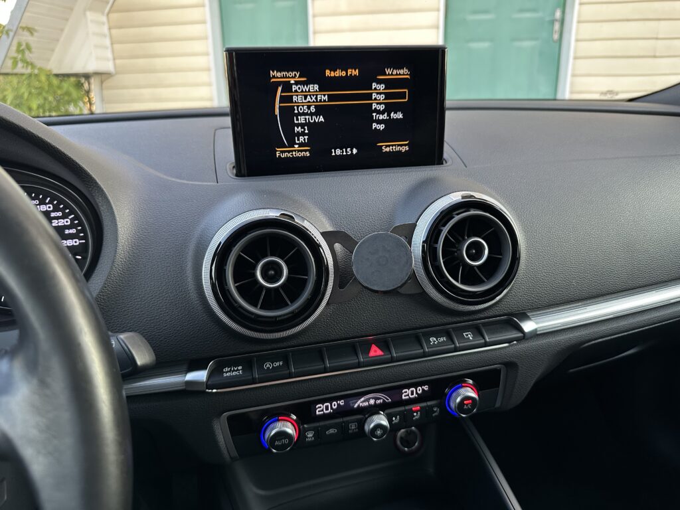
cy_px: 255
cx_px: 340
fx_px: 471
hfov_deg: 71.6
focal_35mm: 24
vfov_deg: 56.8
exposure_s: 1/97
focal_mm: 6.86
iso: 250
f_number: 1.78
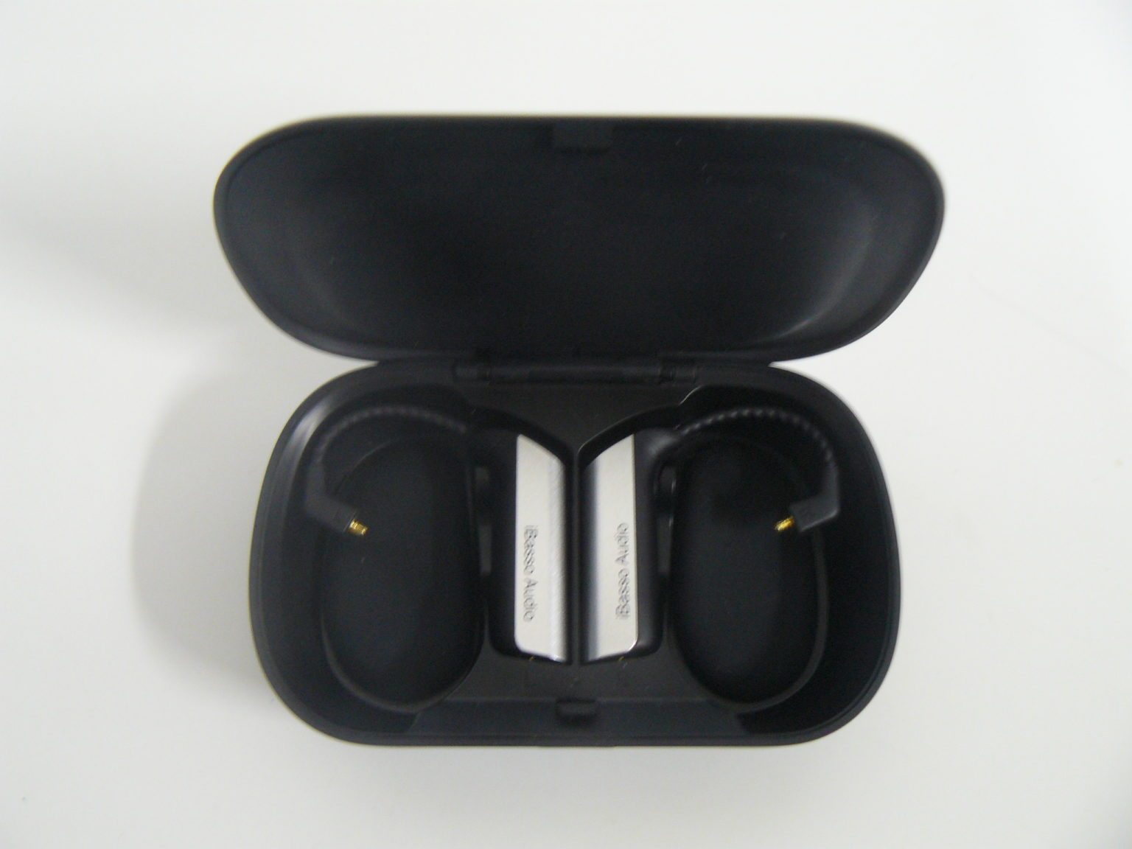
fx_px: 1177
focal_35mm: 36
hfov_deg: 51.4
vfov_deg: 39.7
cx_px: 566
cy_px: 424
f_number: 2.8
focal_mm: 6
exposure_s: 1/8
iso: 200
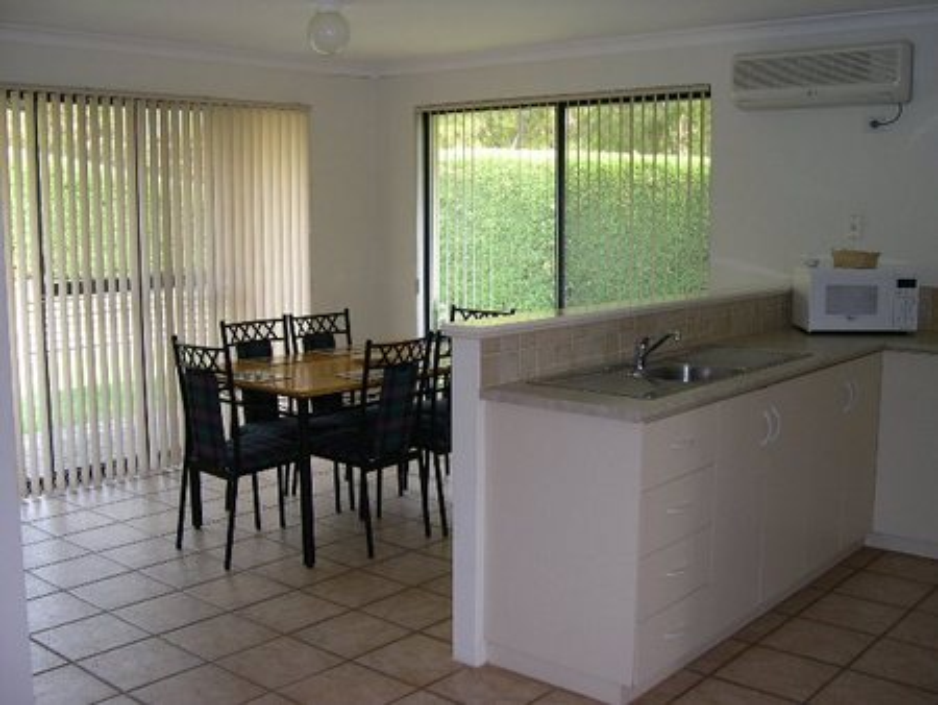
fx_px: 1030
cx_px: 469
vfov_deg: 37.8
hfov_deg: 49.0
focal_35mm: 38
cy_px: 352
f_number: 2.8
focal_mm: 8
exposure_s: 1/55.3
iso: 100
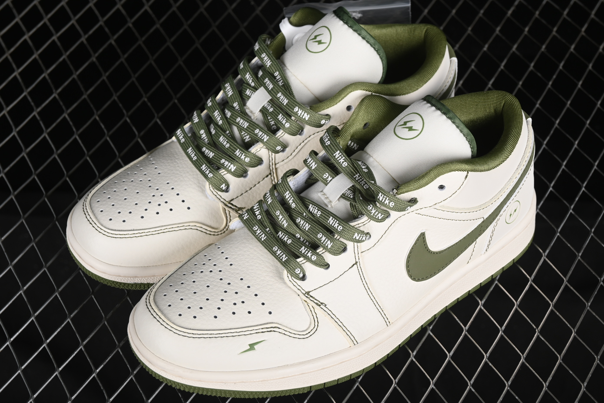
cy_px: 202
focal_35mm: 72
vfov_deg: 18.9
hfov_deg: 28.1
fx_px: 1208
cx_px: 302
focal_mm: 48
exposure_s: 1/160
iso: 160
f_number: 7.1
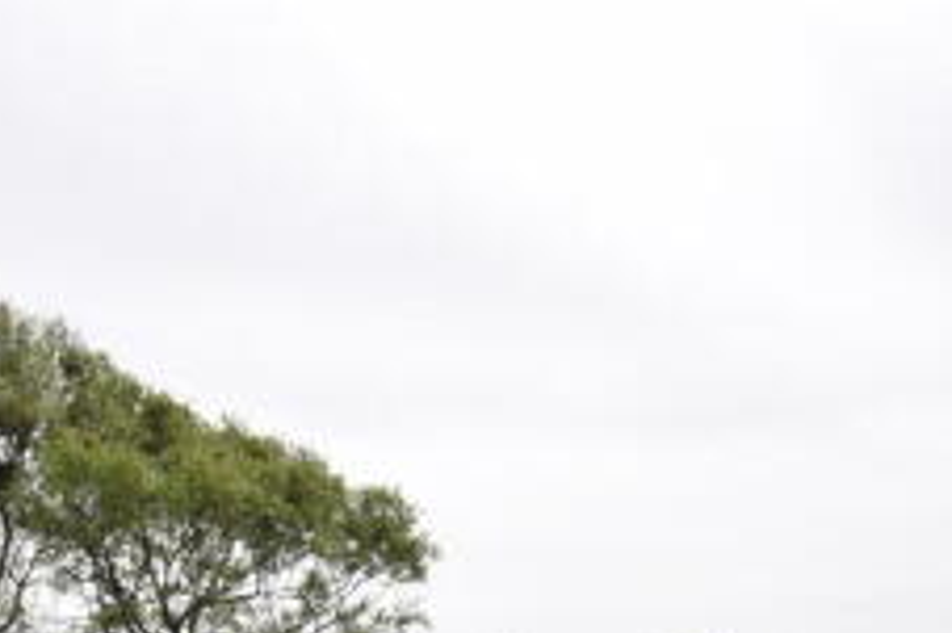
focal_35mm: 52
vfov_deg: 22.9
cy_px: 841
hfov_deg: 38.1
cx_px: 401
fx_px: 1374
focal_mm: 12
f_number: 10
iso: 100
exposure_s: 1/200
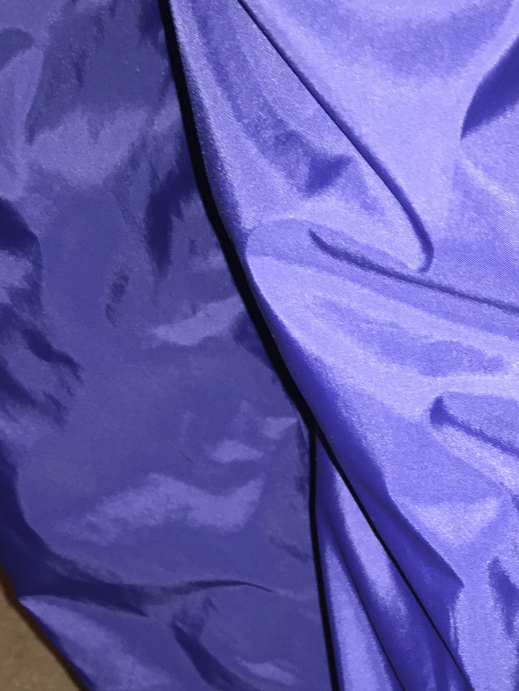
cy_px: 685
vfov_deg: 27.7
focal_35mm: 66
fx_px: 1319
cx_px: 397
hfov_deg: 22.0
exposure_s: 1/16
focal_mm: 4.15
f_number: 2.2
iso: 100
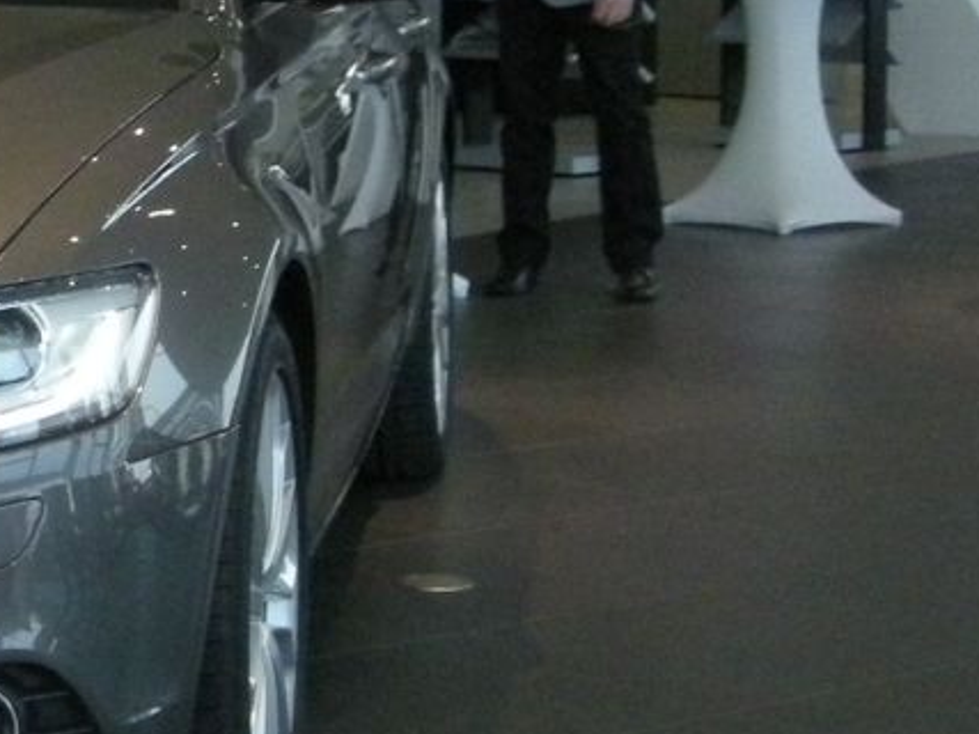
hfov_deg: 14.7
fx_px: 3478
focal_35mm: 123
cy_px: 315
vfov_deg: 12.0
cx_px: -550
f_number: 2.8
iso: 400
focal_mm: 5.7
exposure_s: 1/402
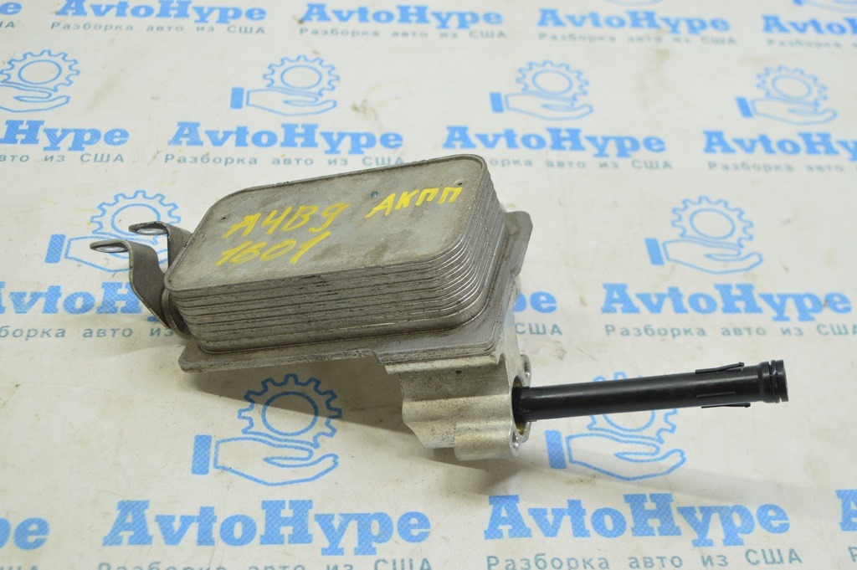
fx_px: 1142
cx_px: 428
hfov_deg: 41.1
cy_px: 285
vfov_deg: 28.0
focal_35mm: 48
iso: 400
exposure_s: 1/20
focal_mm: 32
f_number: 5.6
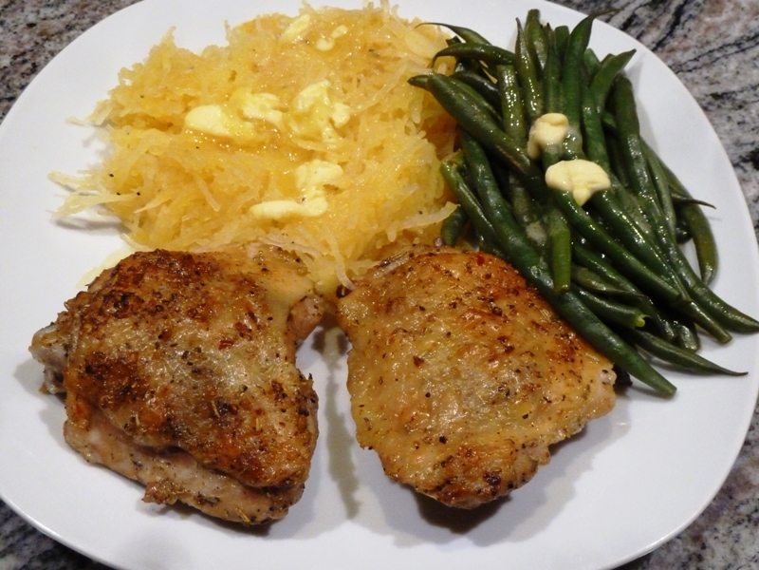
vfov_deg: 26.6
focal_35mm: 55
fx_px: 1206
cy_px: 285
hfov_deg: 34.9
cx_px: 380
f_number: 3.9
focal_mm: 9.1
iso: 800
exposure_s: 1/30
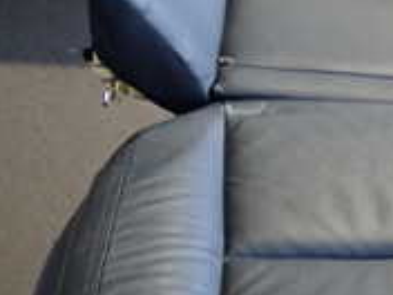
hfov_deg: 19.4
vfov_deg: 17.4
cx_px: 627
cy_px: 161
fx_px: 965
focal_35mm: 85
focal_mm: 4.5
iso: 400
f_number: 2
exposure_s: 1/30
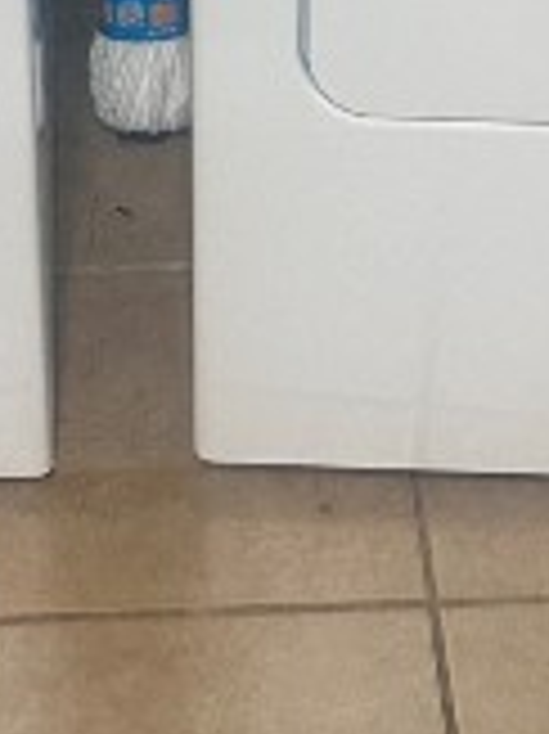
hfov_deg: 13.1
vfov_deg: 14.7
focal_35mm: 113
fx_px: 2393
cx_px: 230
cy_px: -671
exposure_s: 1/120
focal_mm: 6.86
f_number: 1.78
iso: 200
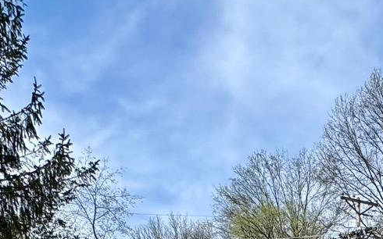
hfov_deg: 31.3
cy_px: 579
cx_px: 349
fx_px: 647
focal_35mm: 62
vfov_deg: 14.1
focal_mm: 2.22
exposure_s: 1/2083
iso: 50
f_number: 2.2
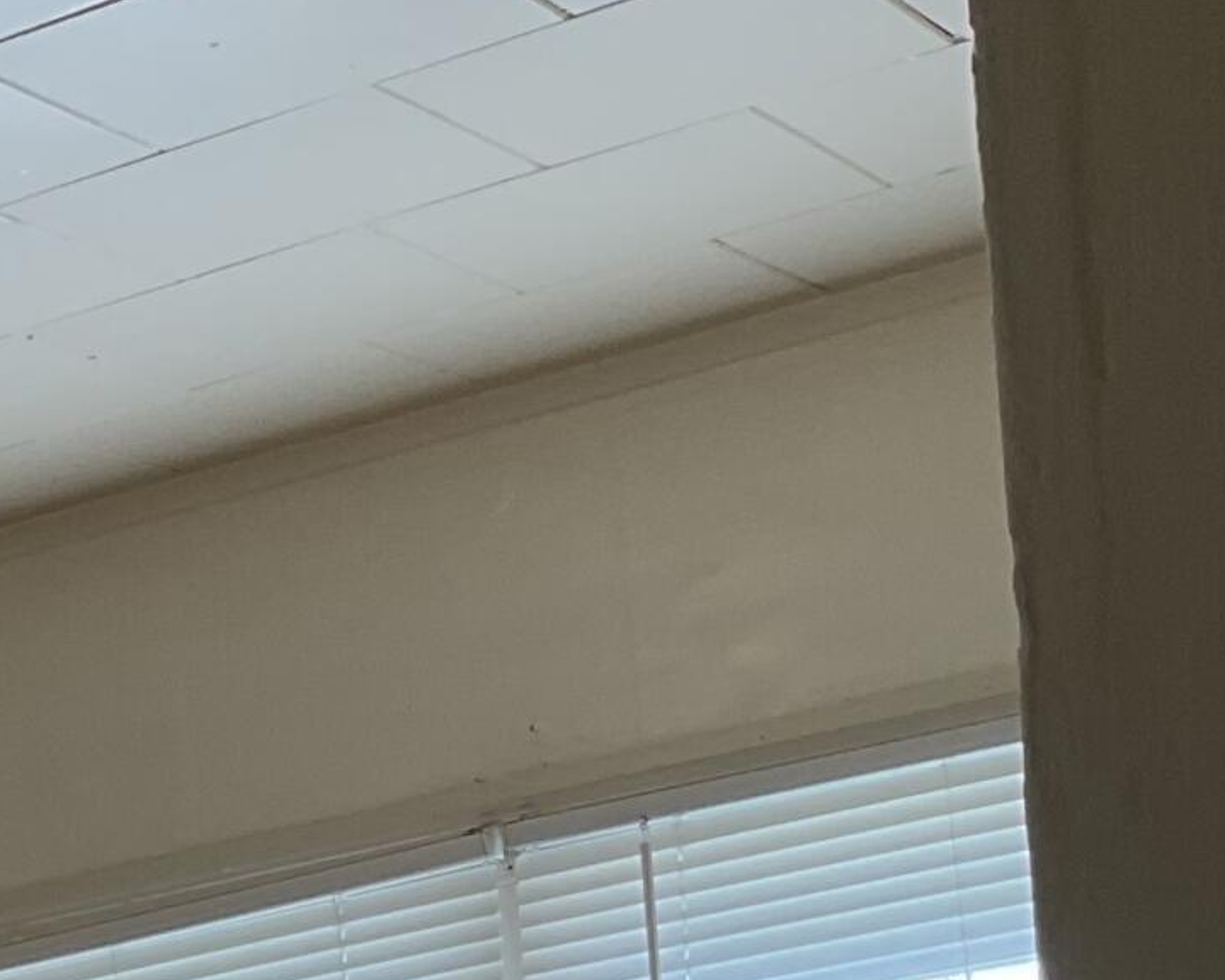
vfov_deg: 11.8
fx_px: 4278
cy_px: 1894
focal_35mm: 118
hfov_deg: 14.8
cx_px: -747
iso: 16
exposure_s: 1/120
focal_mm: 3
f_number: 1.8
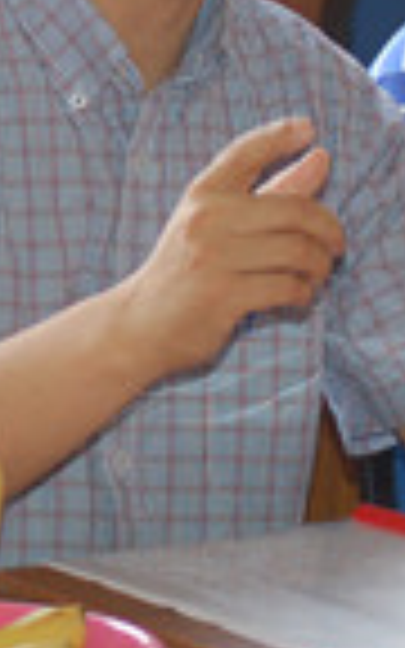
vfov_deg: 6.5
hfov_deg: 4.1
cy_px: 45
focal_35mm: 320
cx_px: -81
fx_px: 5650
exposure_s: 1/160
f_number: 4
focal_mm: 55
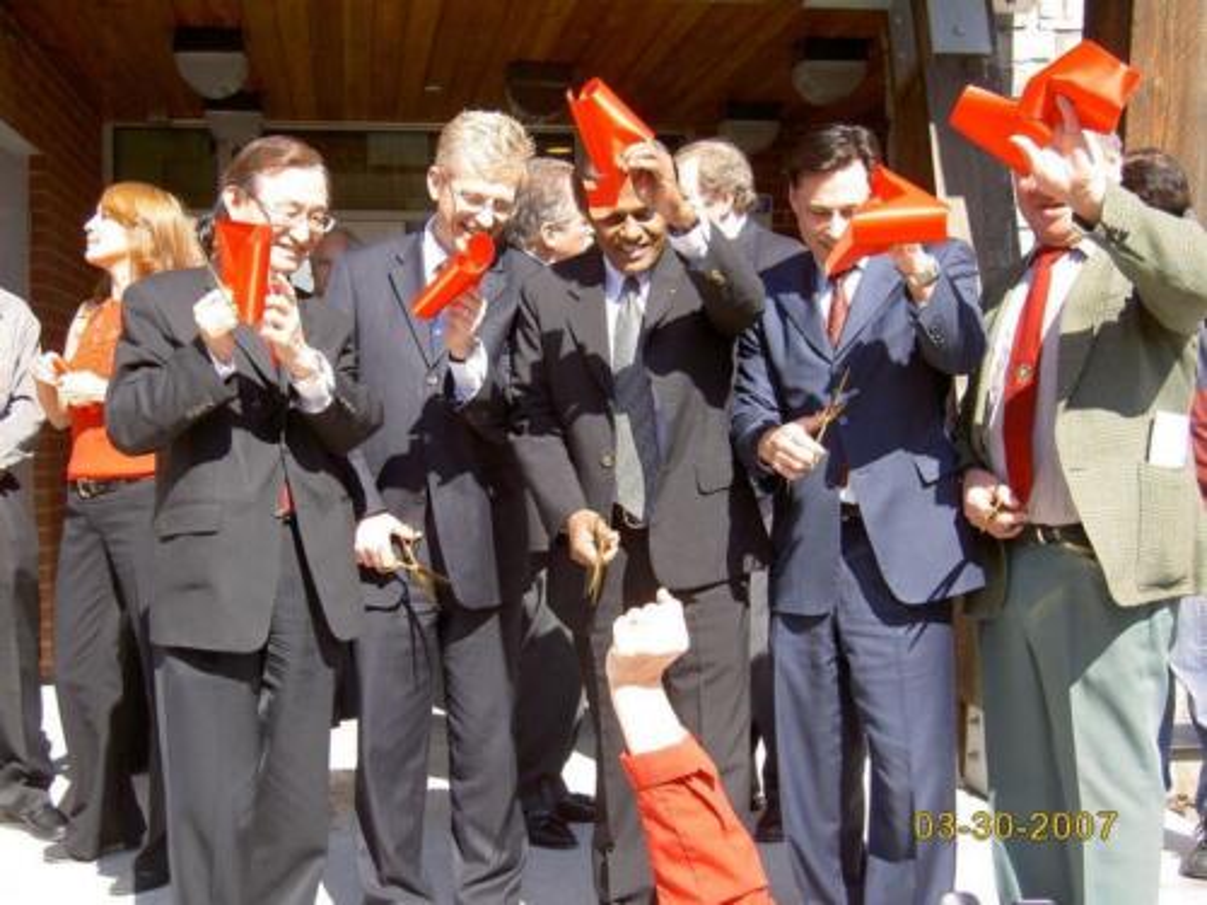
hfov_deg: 40.4
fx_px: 1639
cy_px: 452
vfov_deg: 30.9
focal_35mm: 47
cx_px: 604
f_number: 3.4
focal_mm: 7.7
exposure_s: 1/250
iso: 50
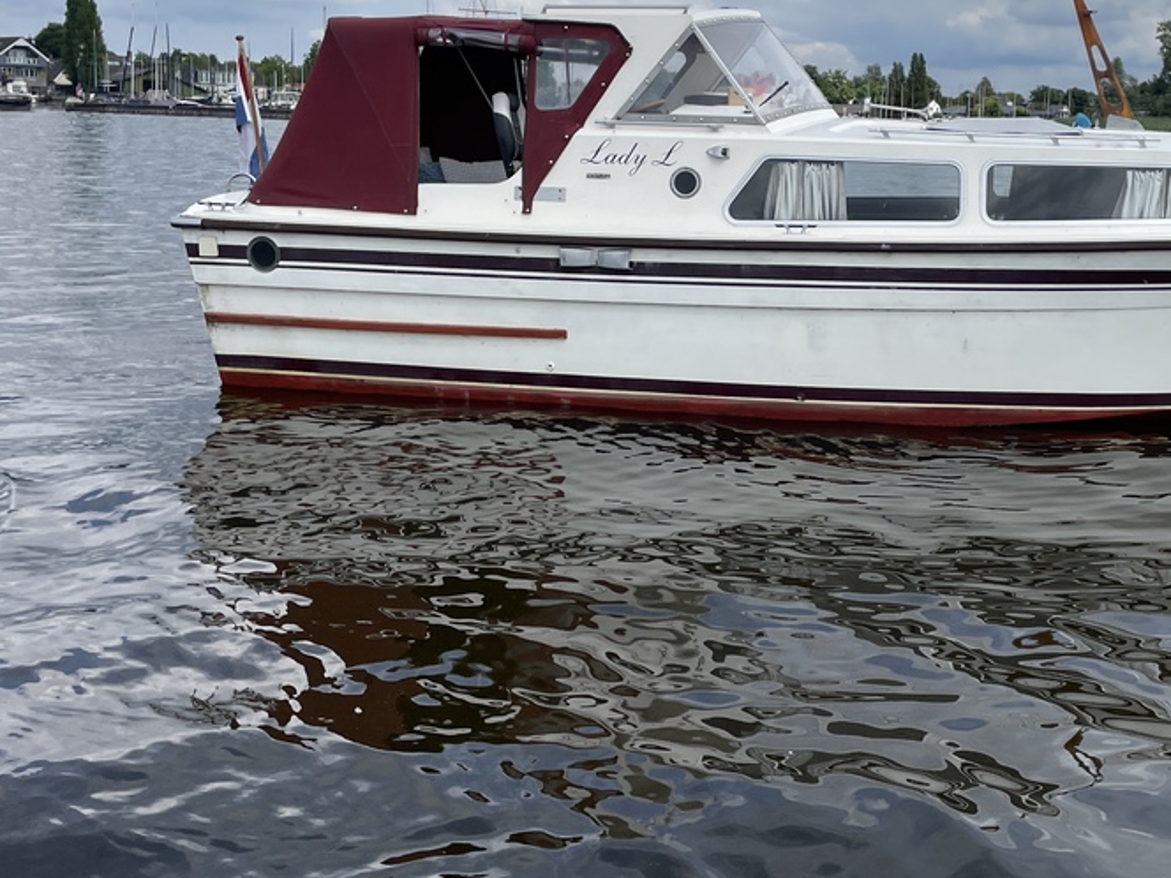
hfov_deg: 39.5
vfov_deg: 30.7
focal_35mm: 47
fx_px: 1590
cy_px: 323
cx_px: 859
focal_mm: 4.2
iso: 32
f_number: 1.6
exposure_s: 1/4464
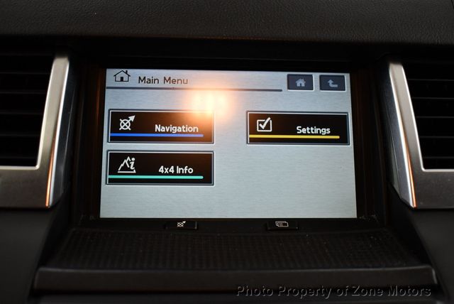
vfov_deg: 30.6
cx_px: 227
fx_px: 555
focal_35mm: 44
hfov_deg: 44.5
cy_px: 152
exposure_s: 1/160
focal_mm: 22
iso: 800
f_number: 3.8
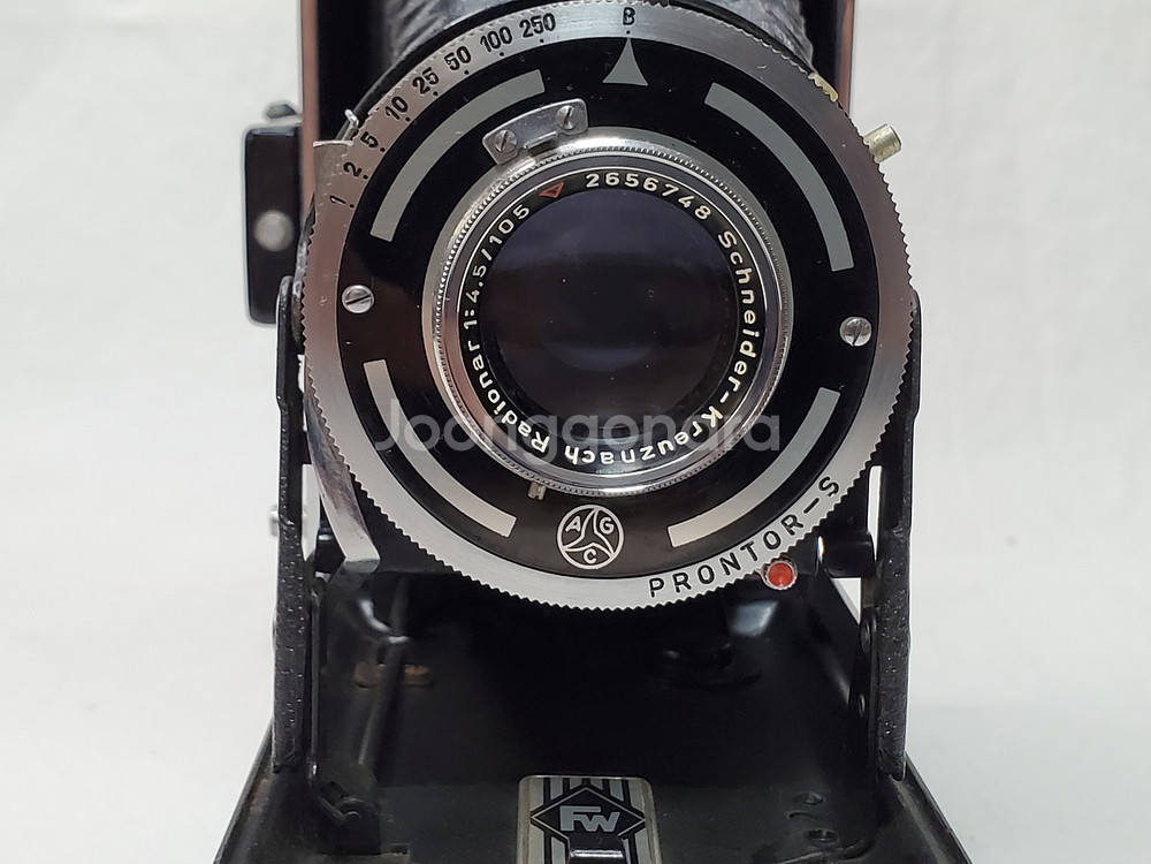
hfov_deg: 67.3
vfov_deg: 53.1
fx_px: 865
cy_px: 432
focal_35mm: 26
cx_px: 576
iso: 200
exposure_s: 1/60
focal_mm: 4.3
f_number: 2.4
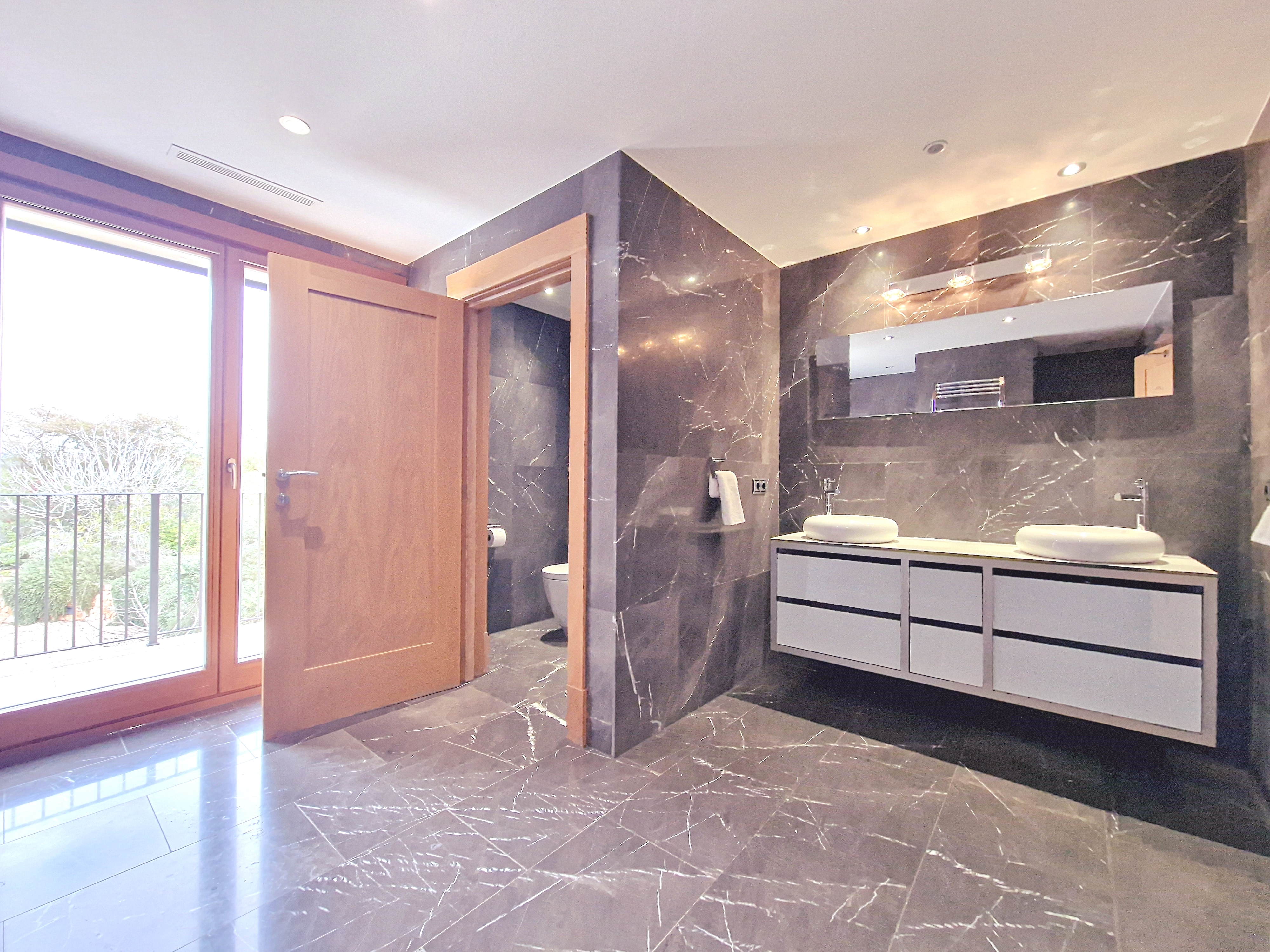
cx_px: 635
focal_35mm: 13
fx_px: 477
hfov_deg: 106.2
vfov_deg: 89.9
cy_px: 476
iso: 200
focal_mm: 2.2
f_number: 2.2
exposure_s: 1/50
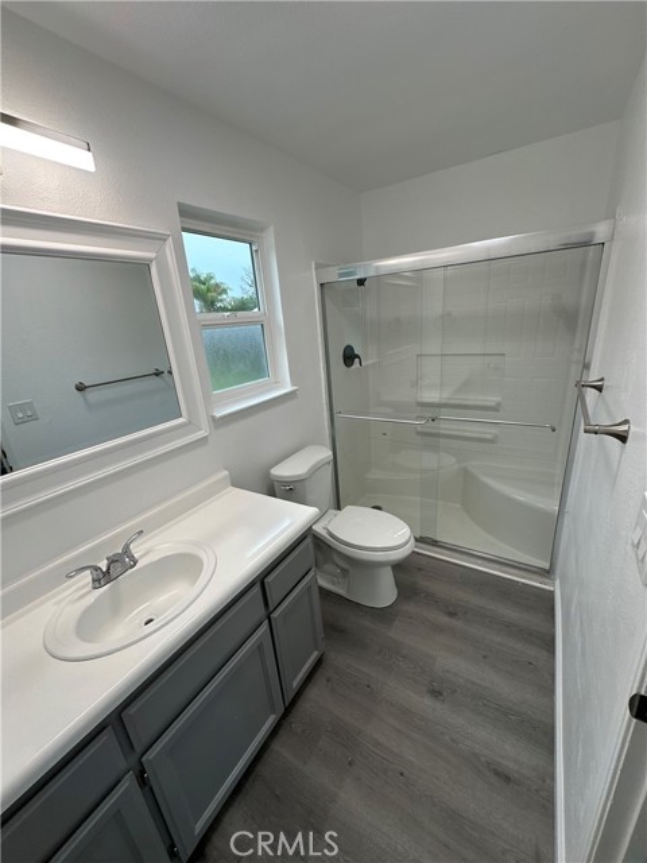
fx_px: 349
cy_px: 432
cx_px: 324
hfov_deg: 85.7
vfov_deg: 102.1
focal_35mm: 14
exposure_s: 1/120
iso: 64
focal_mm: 2.22
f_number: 2.2
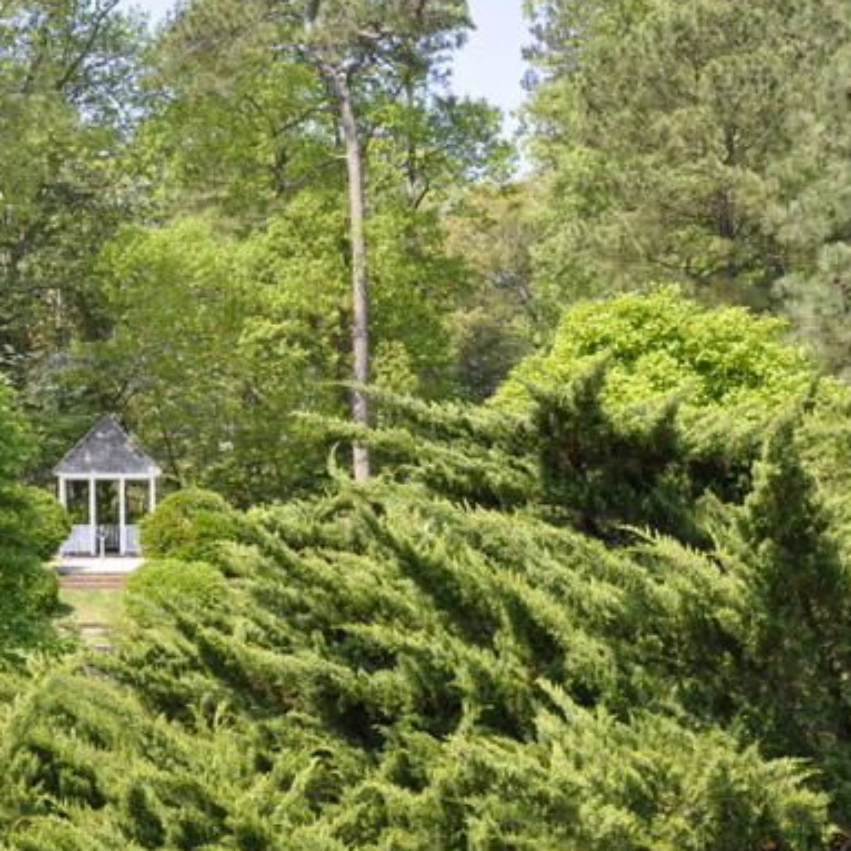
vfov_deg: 30.4
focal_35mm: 56
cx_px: 553
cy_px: 560
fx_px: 1554
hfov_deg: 30.4
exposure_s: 1/125
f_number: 10
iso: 200
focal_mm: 21
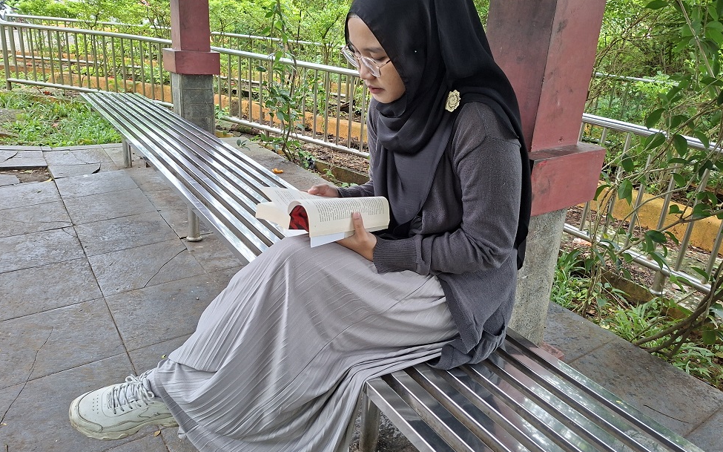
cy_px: 202
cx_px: 369
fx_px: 493
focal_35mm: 25
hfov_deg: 72.5
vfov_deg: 49.2
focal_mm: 5.54
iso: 320
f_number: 1.8
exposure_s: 1/100
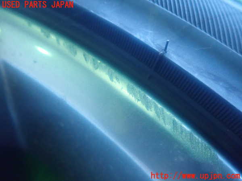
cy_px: 90
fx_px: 210
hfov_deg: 60.0
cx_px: 121
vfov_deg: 46.8
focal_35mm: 30
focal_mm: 5.5
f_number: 2.3
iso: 1250
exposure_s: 1/30
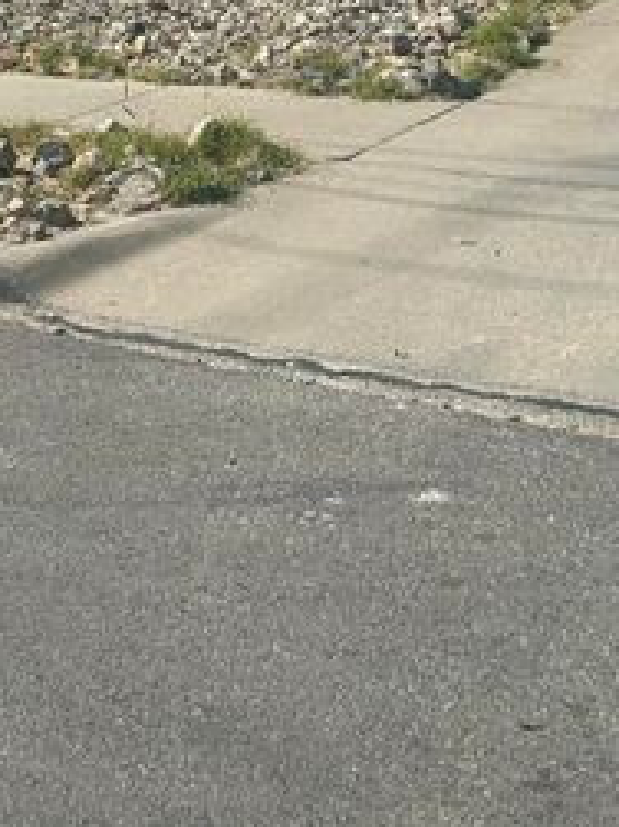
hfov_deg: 20.9
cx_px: 72
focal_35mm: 69
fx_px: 1647
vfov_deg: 25.1
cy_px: -193
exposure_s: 1/5587
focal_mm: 5.7
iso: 50
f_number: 1.5
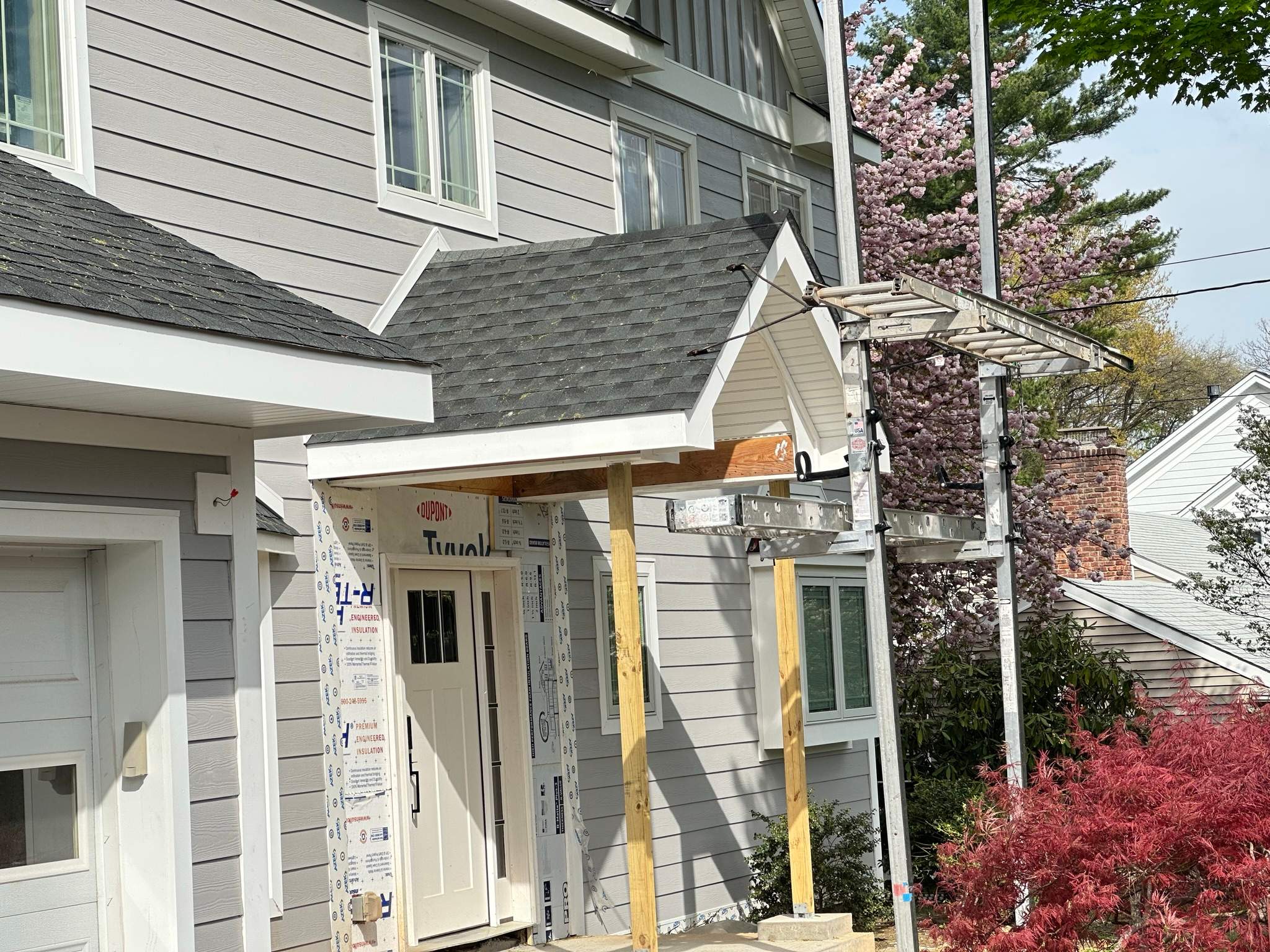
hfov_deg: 25.3
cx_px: 635
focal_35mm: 77
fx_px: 2825
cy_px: 476
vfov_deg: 19.1
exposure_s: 1/334
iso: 32
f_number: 2.8
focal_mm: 9
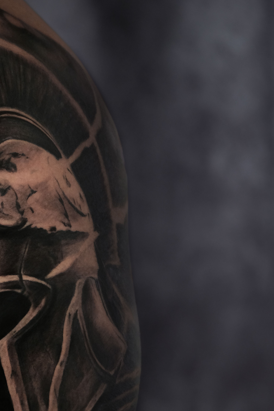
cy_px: 338
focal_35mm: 273
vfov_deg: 7.5
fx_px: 3116
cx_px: -17
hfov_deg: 5.0
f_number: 3.6
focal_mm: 80
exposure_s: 1/125
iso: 1250
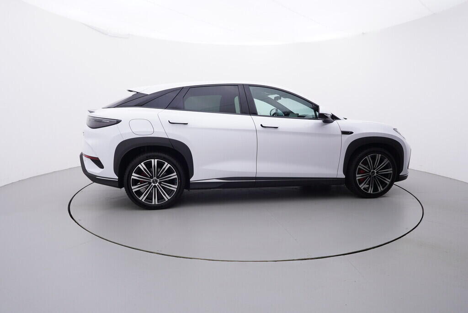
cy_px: 156
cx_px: 234
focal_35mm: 22
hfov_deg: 77.3
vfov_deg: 56.2
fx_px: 293
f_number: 5
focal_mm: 15
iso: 200
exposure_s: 1/80
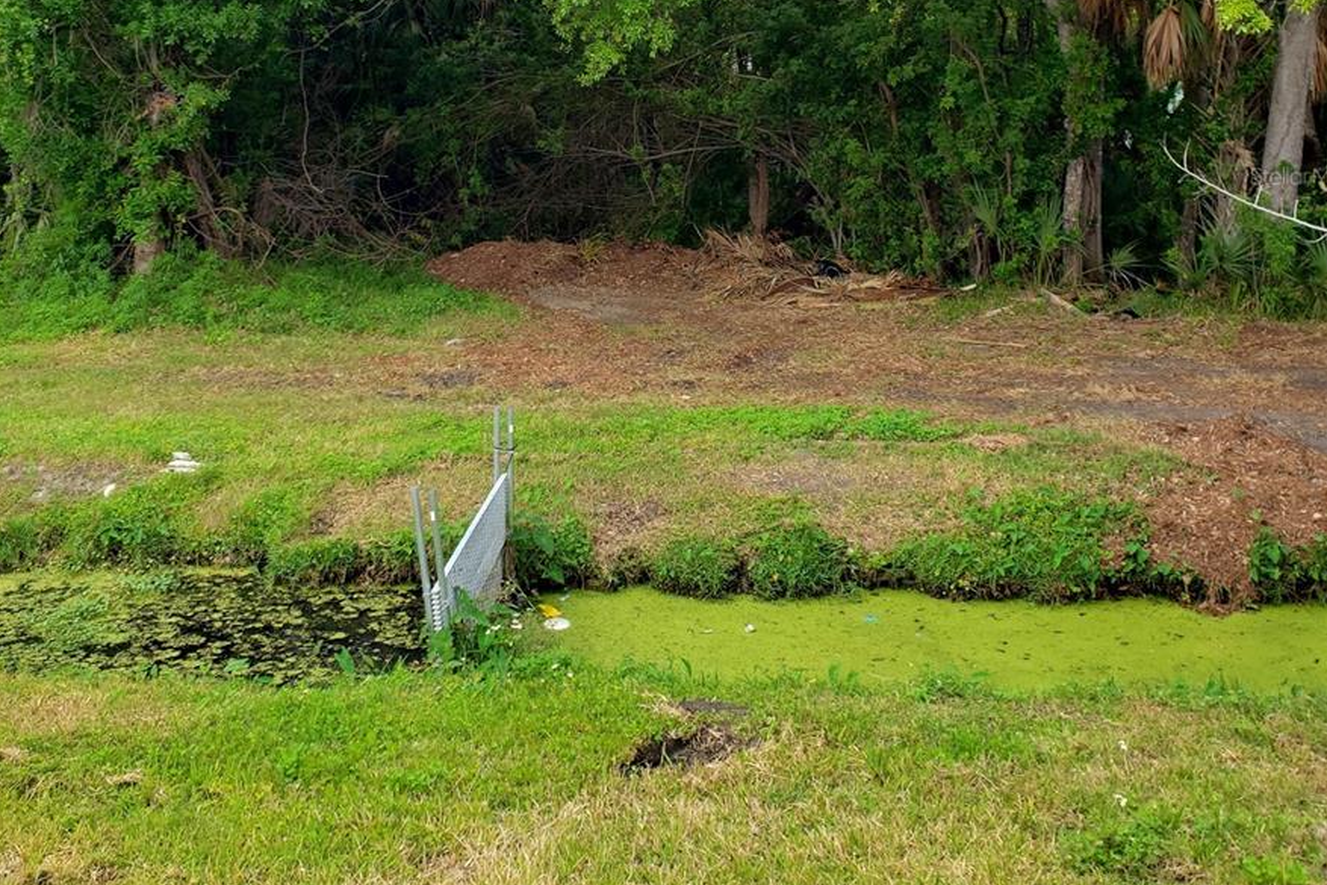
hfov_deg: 51.9
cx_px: 676
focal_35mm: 37
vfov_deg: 34.8
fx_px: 1364
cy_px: 175
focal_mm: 4.3
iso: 50
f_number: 2.4
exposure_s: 1/137
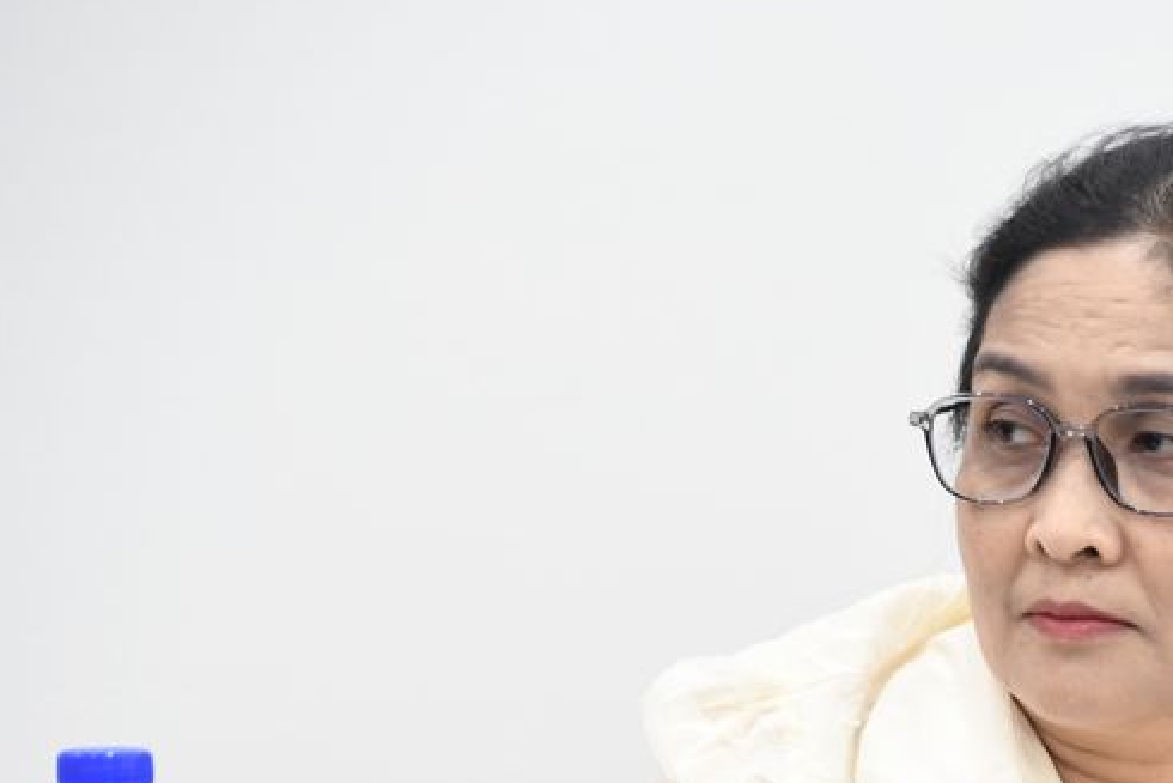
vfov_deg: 2.7
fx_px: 16361
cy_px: 791
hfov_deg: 4.1
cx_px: 1099
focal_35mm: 502
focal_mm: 160
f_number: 6
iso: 1600
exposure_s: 1/25
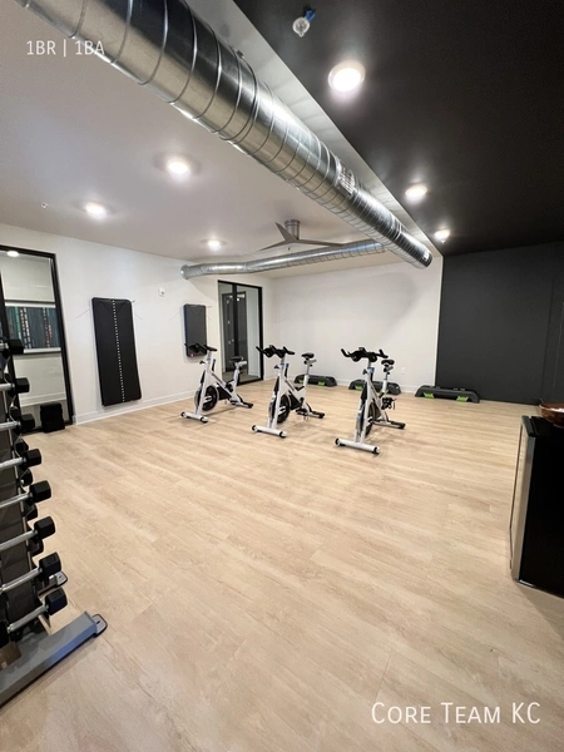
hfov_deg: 89.9
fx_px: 282
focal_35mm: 13
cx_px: 282
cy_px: 376
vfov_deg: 106.2
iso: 250
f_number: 1.8
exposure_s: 1/60
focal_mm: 1.57
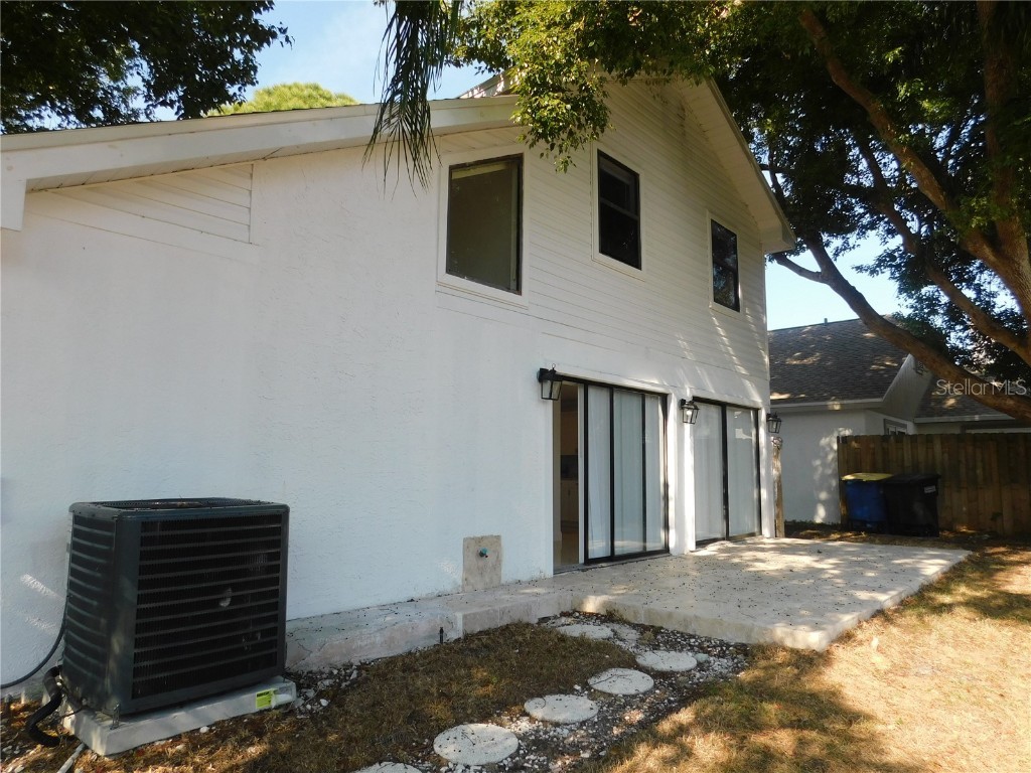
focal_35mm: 23
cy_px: 386
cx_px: 516
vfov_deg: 58.9
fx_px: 685
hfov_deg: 73.9
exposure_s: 1/640
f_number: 3
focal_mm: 4
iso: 125
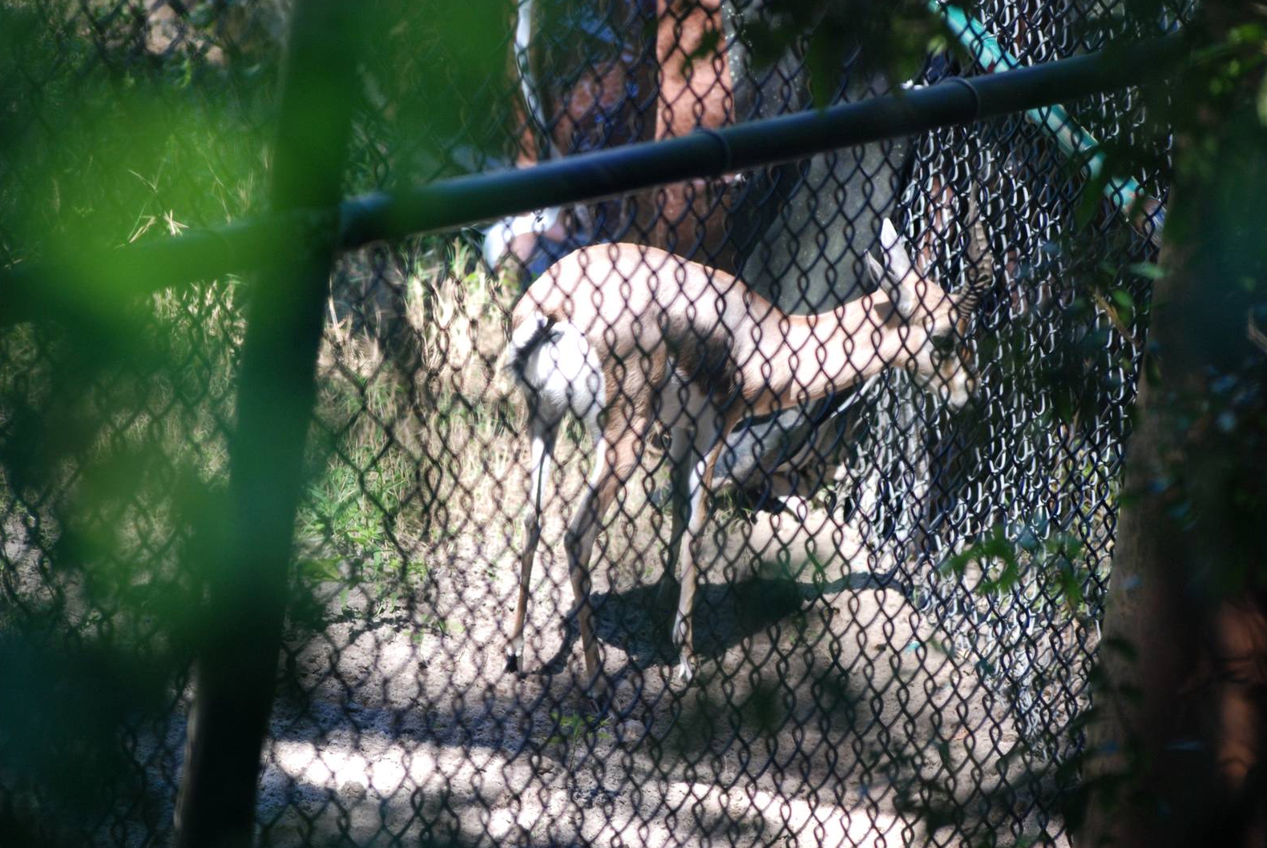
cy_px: 424
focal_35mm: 258
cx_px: 632
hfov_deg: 8.0
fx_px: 9093
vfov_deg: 5.3
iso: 400
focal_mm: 170
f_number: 4.5
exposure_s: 1/160
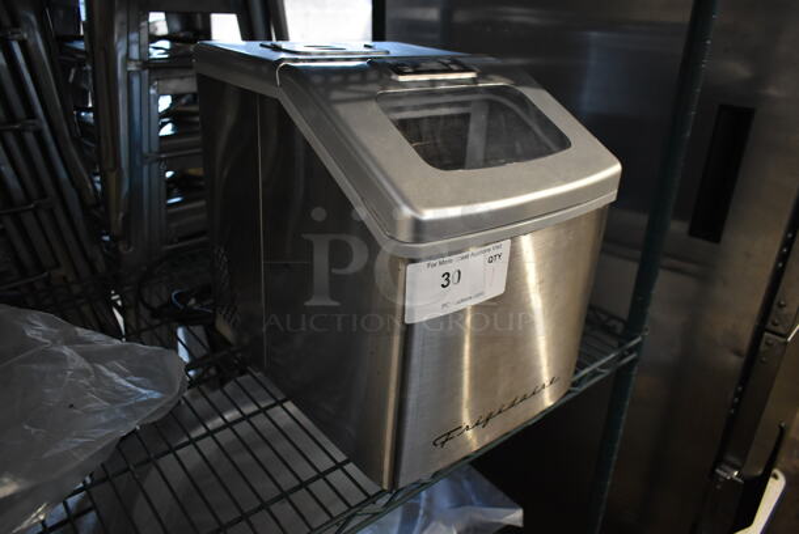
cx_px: 400
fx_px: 600
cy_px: 267
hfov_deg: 67.3
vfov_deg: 48.0
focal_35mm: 27
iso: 1600
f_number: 3.5
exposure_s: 1/30
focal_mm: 18
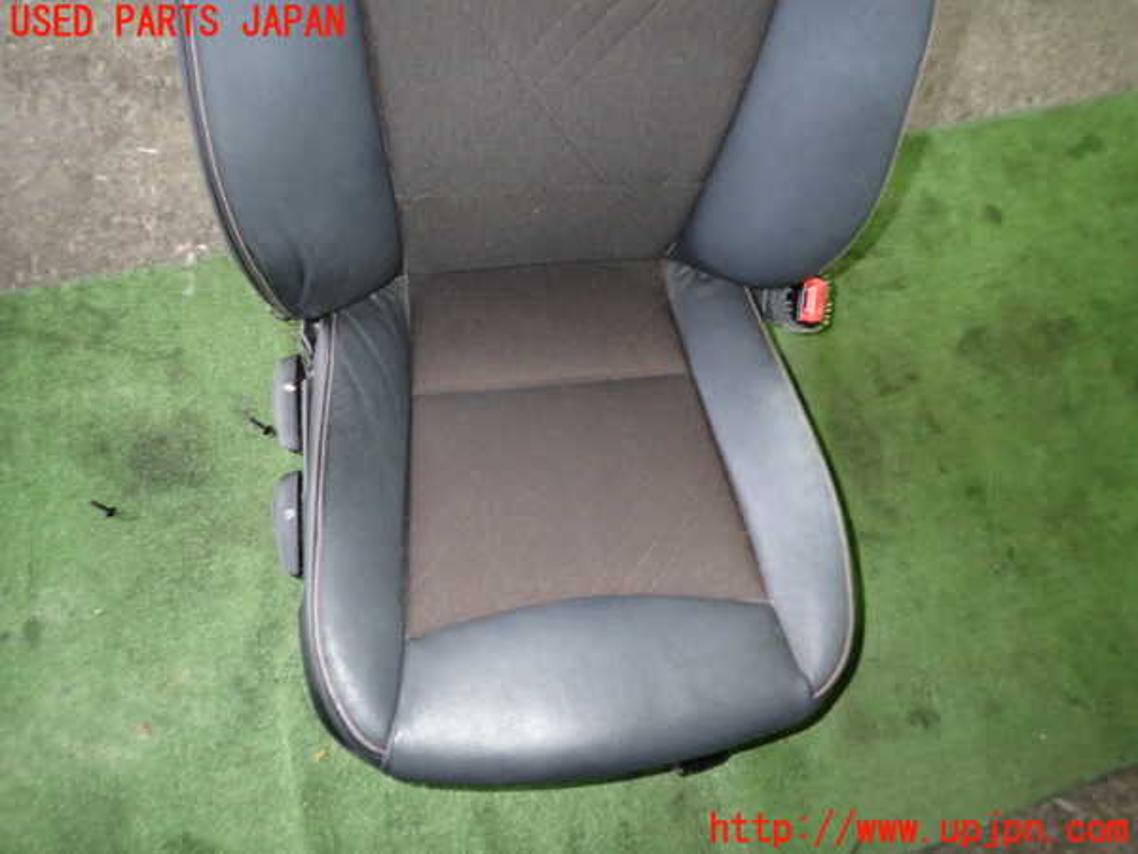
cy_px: 427
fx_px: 822
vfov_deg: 54.9
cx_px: 569
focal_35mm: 25
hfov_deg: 69.4
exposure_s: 1/30
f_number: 2
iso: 500
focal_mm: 4.5
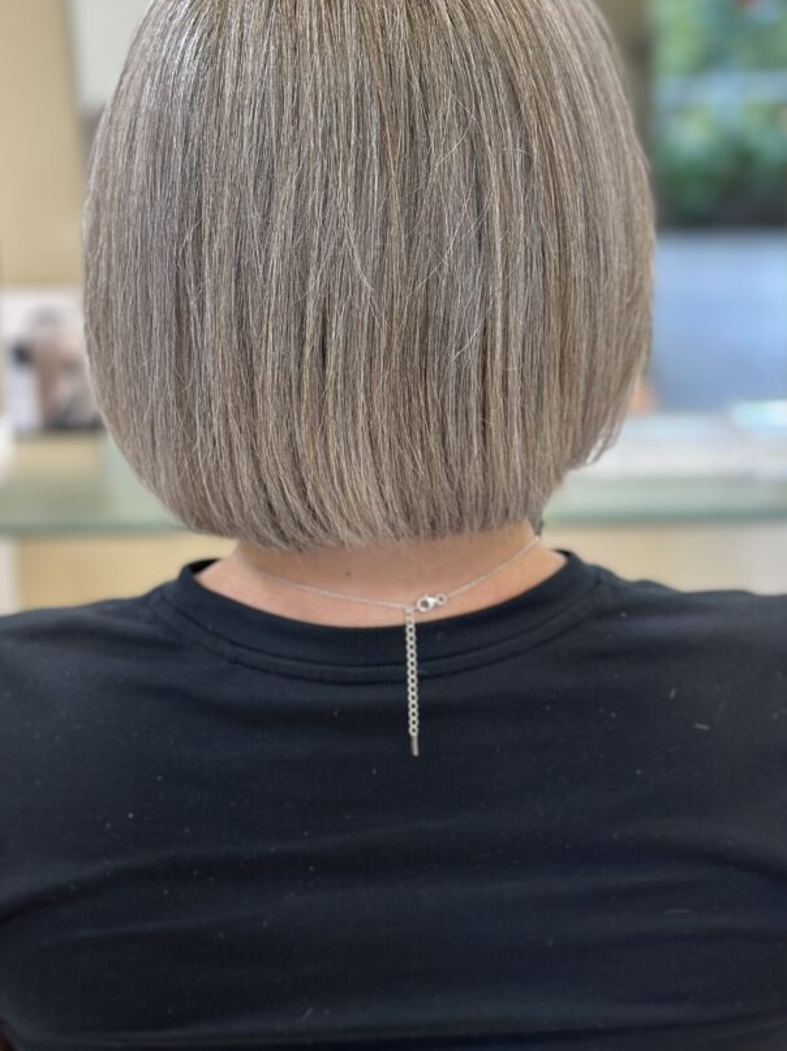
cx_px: 405
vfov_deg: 31.6
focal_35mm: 61
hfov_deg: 24.0
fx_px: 1850
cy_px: 445
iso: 125
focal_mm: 6.86
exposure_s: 1/100
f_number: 1.78
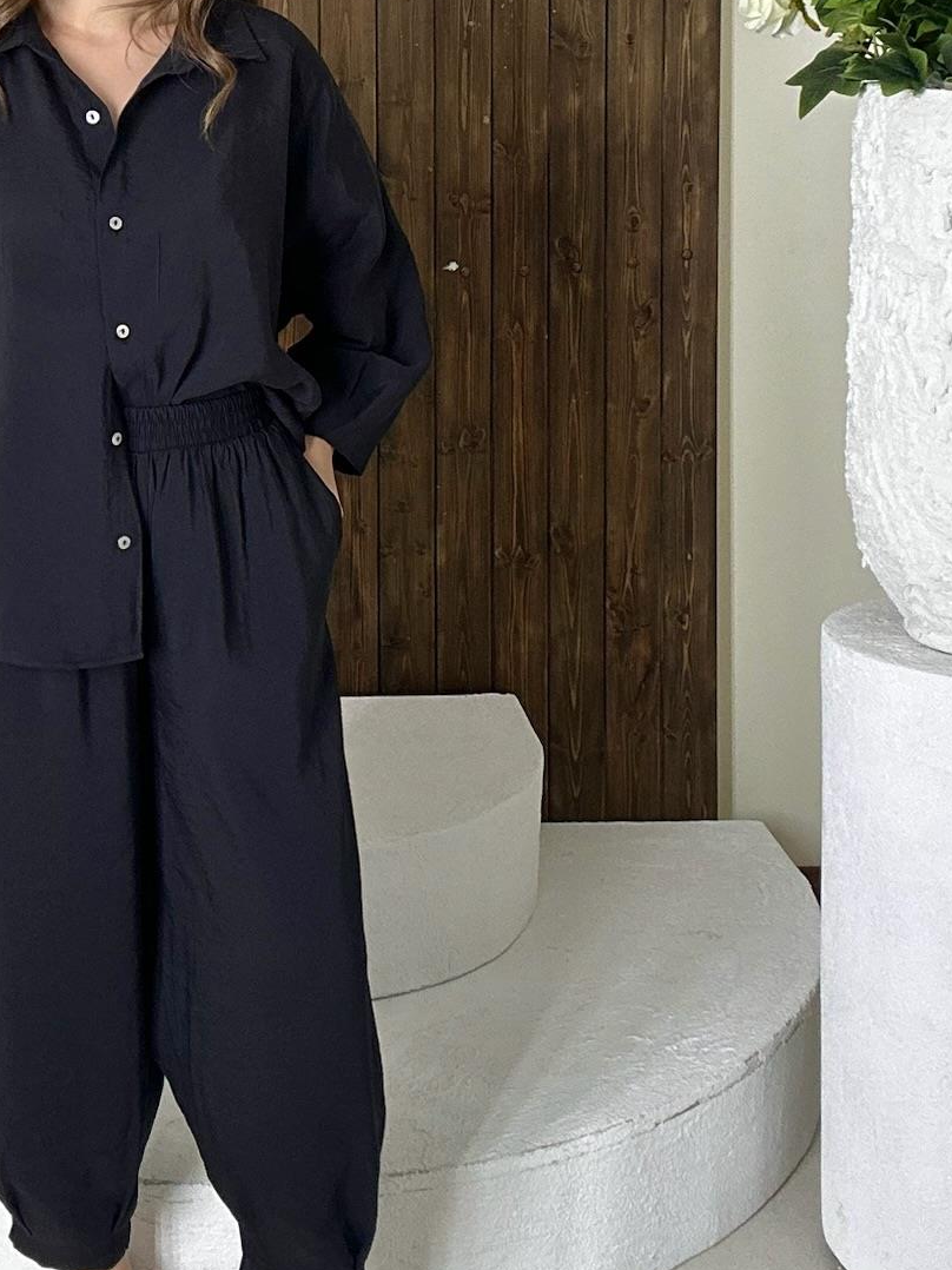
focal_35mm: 57
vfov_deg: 33.0
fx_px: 2091
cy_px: 285
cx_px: 220
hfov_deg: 25.3
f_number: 1.9
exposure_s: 1/121
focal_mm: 2.69
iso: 50
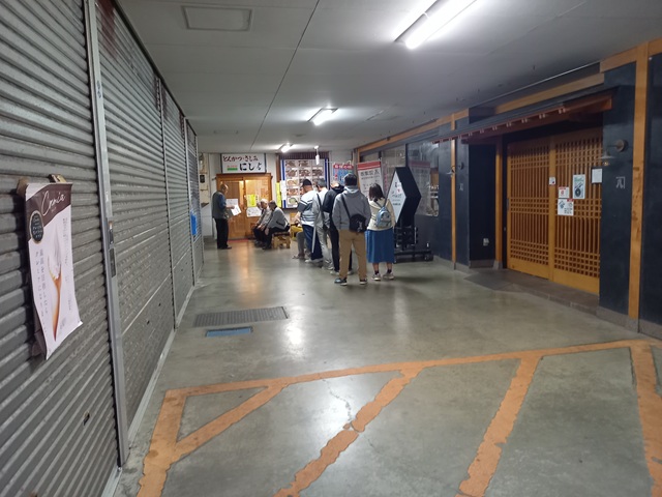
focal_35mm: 25
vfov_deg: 54.9
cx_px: 331
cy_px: 248
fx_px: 478
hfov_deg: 69.4
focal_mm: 4.65
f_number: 1.8
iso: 500
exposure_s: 1/24
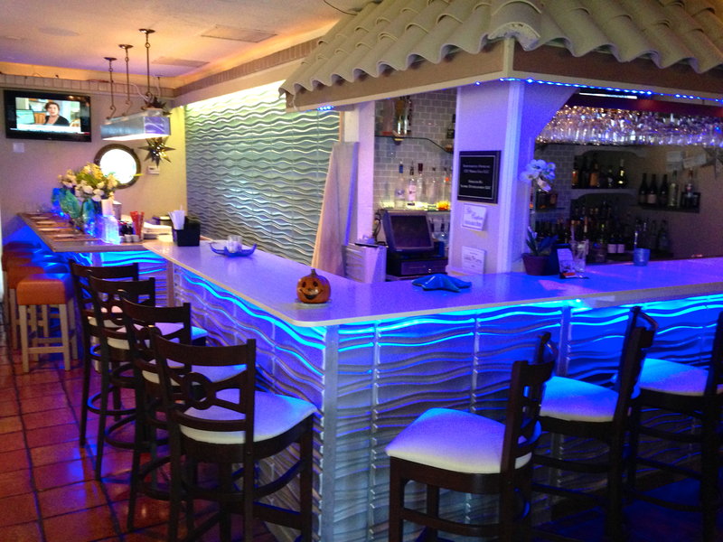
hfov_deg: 55.4
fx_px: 689
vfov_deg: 42.9
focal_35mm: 33
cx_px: 362
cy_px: 271
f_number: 2.4
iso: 320
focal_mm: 4.12
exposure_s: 1/20
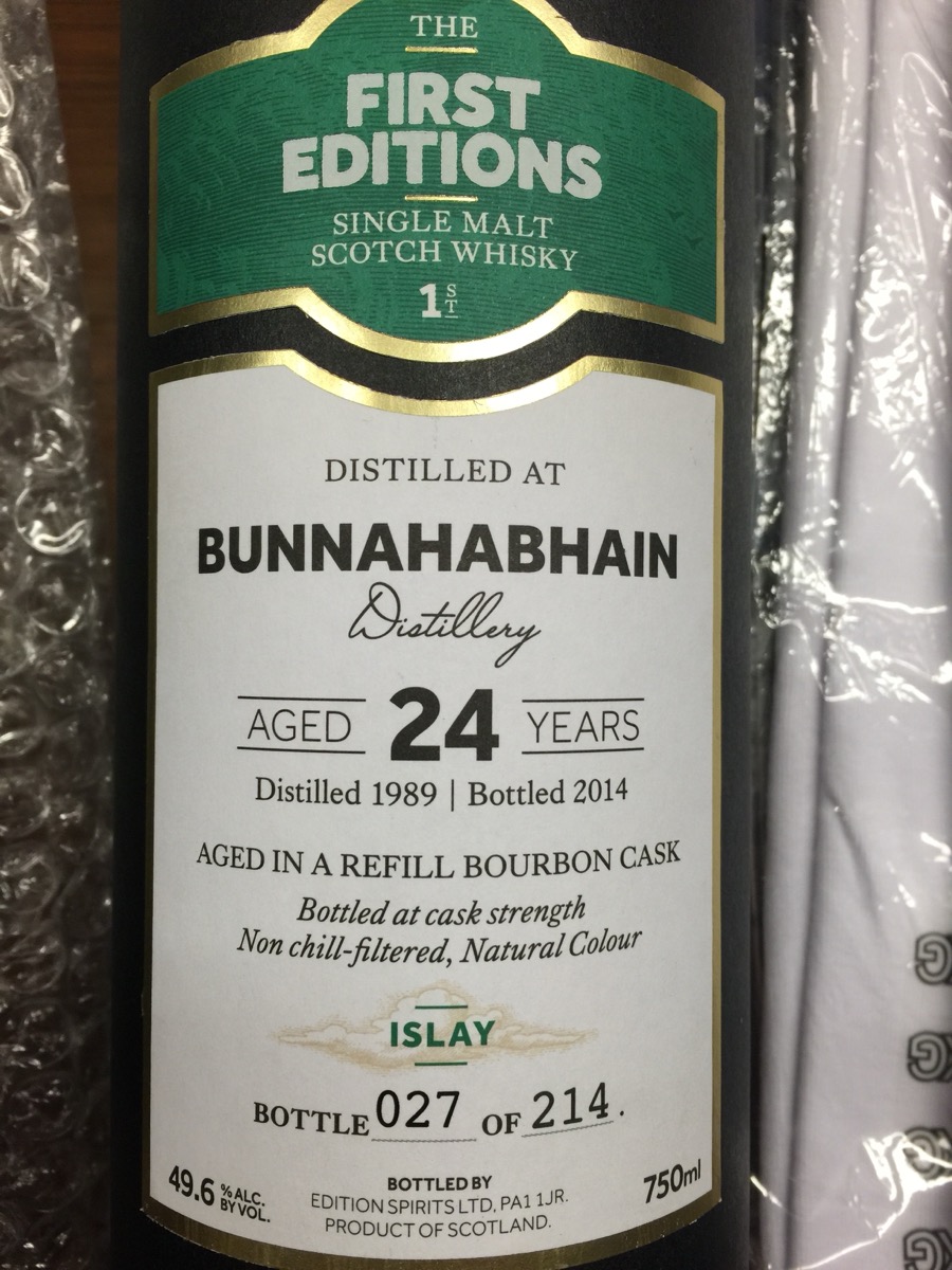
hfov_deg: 48.2
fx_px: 1063
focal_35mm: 29
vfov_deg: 61.7
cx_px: 476
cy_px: 635
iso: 40
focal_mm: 4.15
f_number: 2.2
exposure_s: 1/30
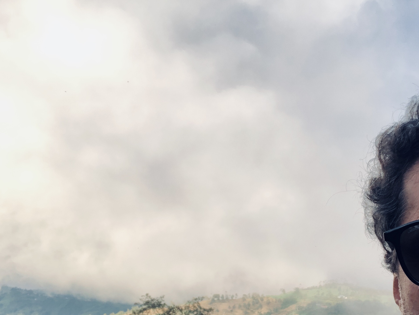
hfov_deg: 36.3
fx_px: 630
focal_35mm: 52
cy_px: 252
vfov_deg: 27.5
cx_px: 292
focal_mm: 2.87
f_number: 2.2
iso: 20
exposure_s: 1/154
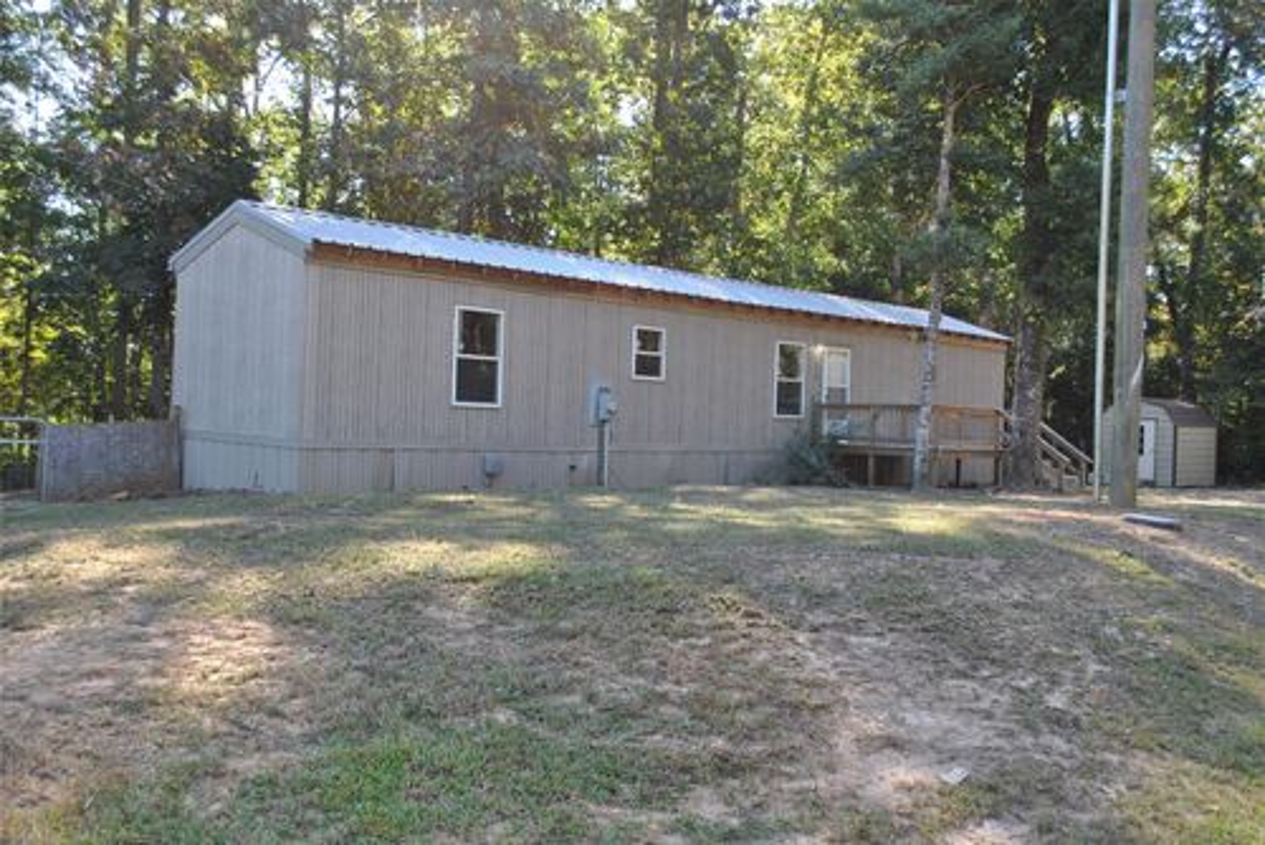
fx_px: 1160
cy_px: 422
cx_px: 632
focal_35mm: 33
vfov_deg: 40.0
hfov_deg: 57.2
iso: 200
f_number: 5.6
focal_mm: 22
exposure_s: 1/125
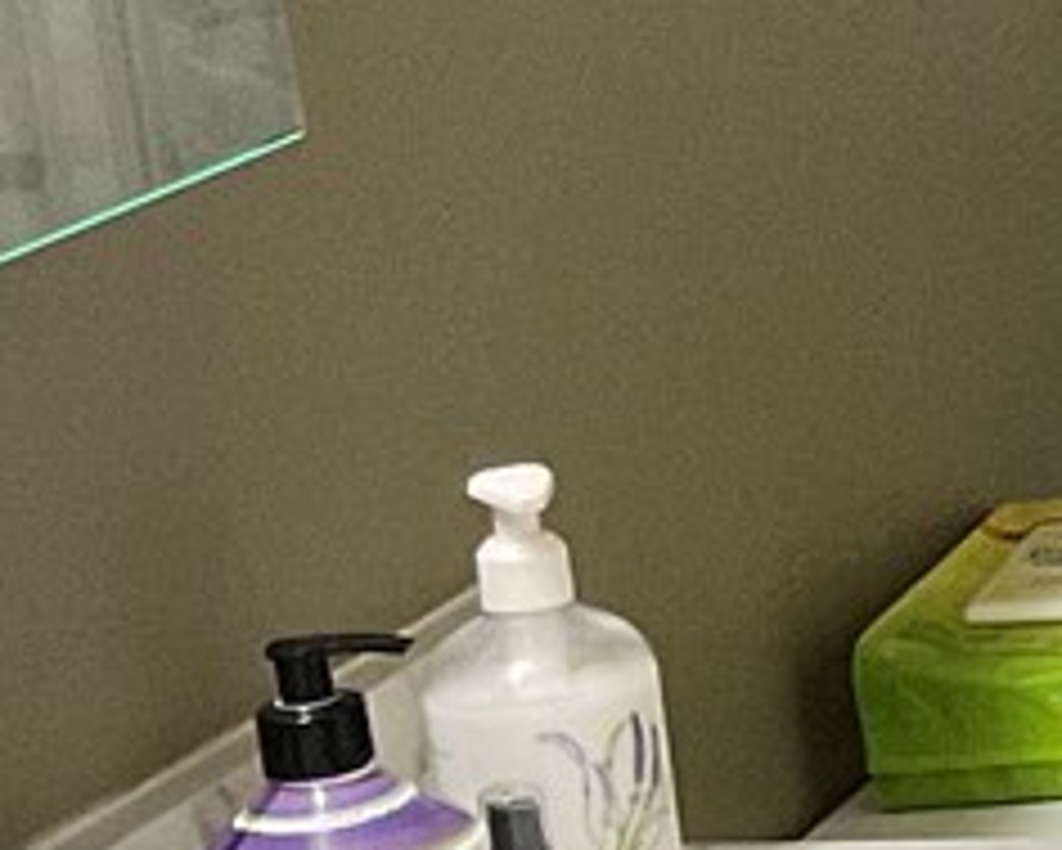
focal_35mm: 192
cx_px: 2938
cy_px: 378
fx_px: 6037
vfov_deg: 8.1
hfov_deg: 8.7
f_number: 1.8
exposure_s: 1/60
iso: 200
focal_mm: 3
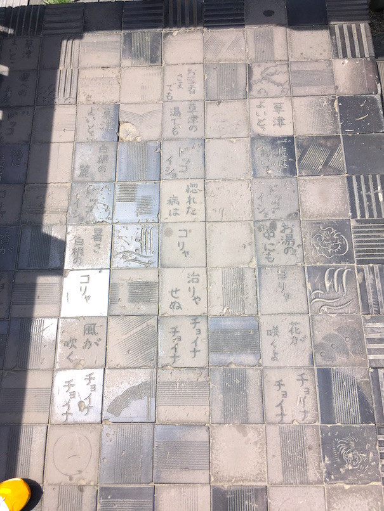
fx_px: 429
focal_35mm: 29
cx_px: 192
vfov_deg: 61.6
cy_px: 256
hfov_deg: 48.3
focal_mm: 4.15
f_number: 2.2
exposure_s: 1/1202
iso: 25
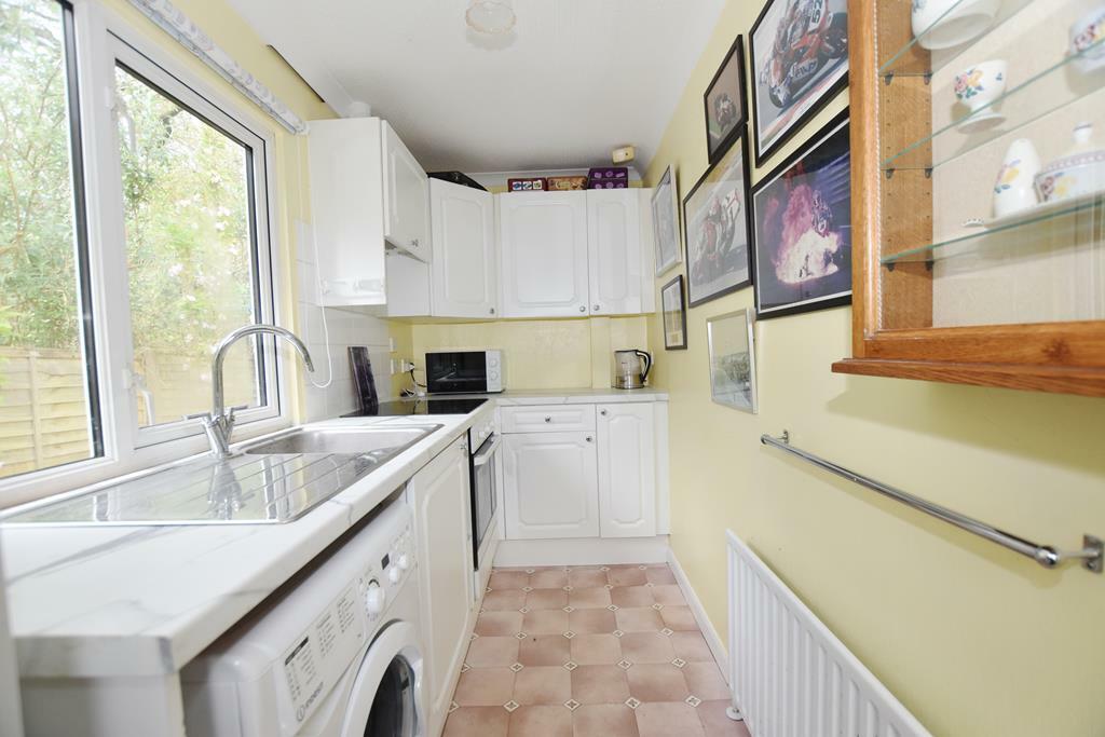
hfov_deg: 100.4
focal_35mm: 15
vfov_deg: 77.3
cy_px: 368
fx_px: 460
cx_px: 552
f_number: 4.5
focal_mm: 10
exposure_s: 1/250
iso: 400
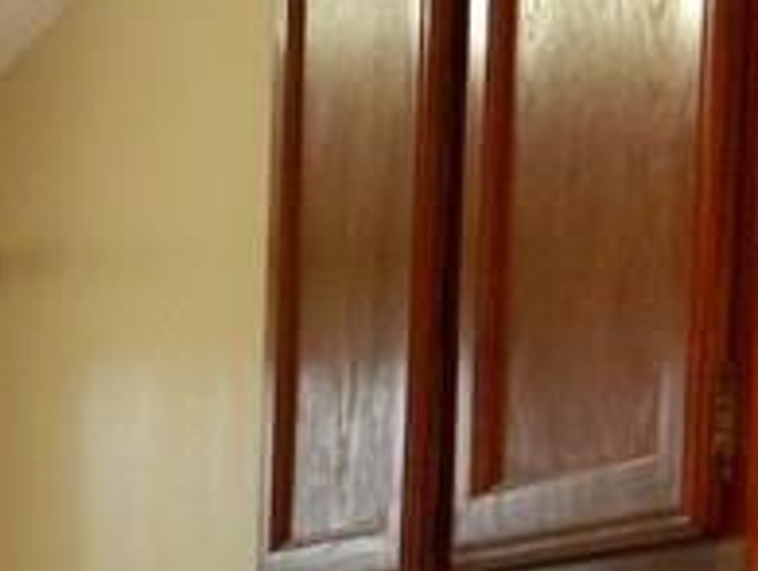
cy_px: 1076
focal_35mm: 131
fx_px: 2874
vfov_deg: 10.6
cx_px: -653
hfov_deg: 13.3
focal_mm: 4.5
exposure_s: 1/30
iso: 160
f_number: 3.1
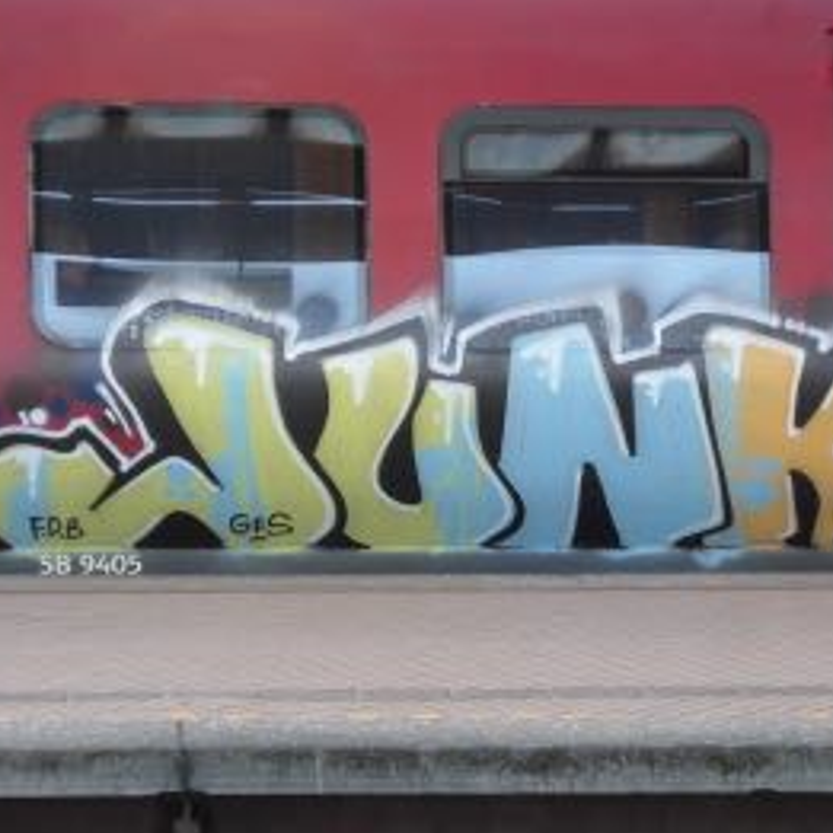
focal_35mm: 186
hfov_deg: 9.4
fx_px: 5064
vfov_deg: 9.4
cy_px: 589
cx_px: 507
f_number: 4.9
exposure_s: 1/50
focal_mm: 21.6
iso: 400
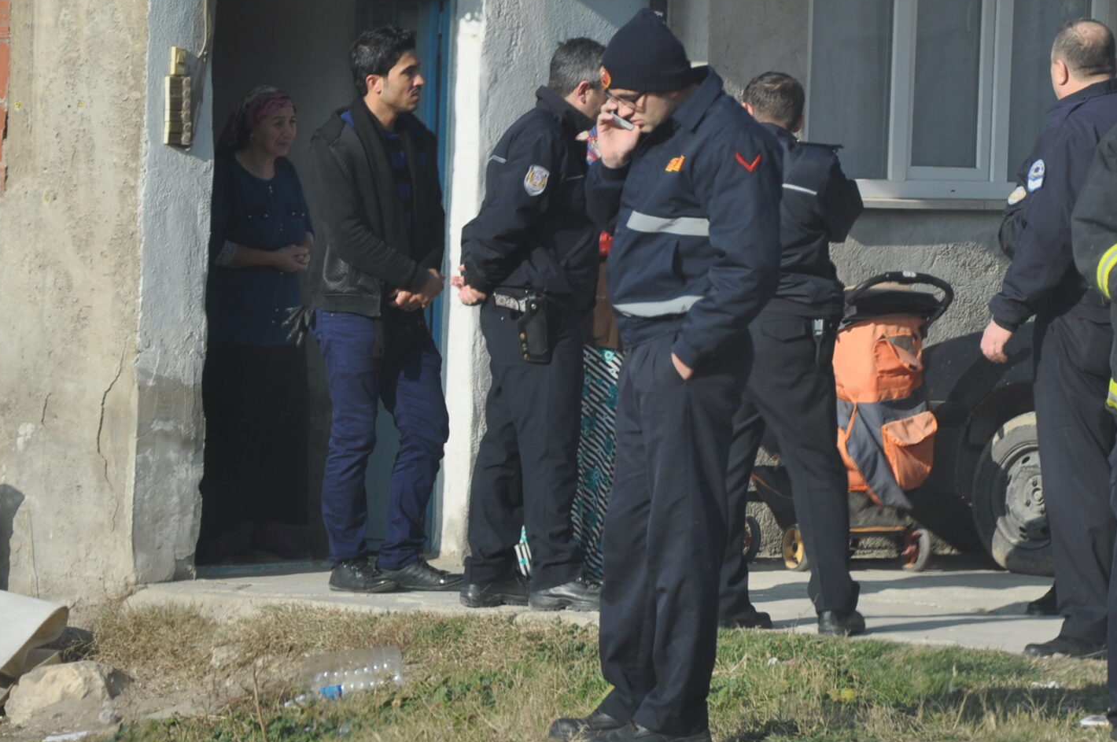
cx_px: 958
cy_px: 154
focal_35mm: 230
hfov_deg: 8.9
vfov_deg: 6.0
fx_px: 7124
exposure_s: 1/500
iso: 200
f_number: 5.6
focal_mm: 85
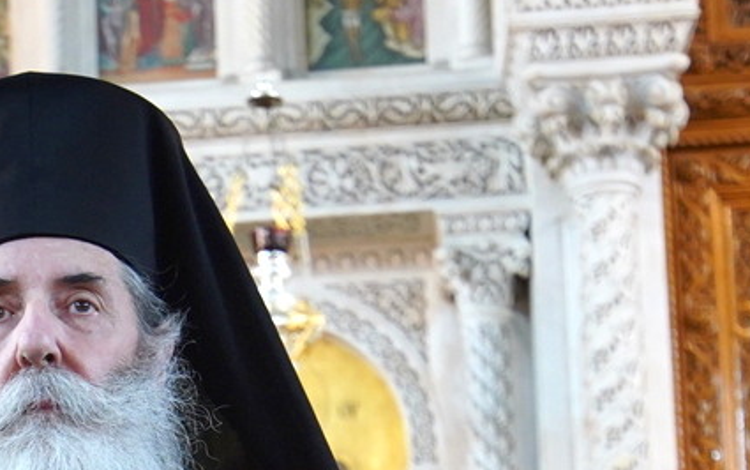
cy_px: 706
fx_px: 2352
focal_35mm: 115
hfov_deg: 17.9
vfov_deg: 11.0
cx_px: 95
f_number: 3.2
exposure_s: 1/160
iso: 1250
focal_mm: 30
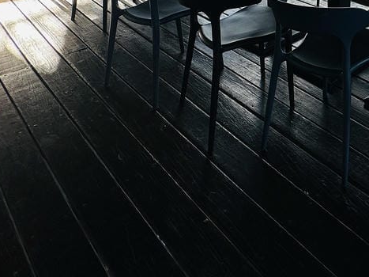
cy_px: -63
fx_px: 384
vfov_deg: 32.2
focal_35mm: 36
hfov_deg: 42.5
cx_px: 388
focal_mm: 2.22
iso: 50
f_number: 2.2
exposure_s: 1/836
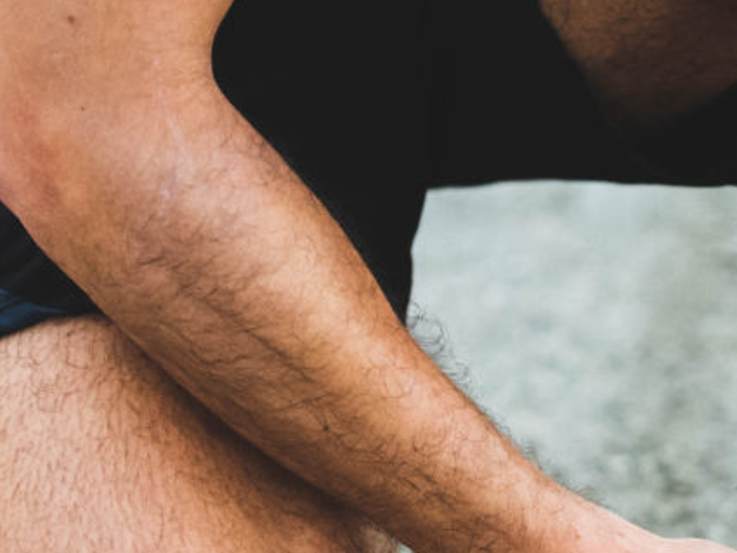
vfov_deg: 5.5
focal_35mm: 270
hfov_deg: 7.3
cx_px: 609
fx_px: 5750
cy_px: 509
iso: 1600
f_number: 1.8
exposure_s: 1/4000
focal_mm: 56
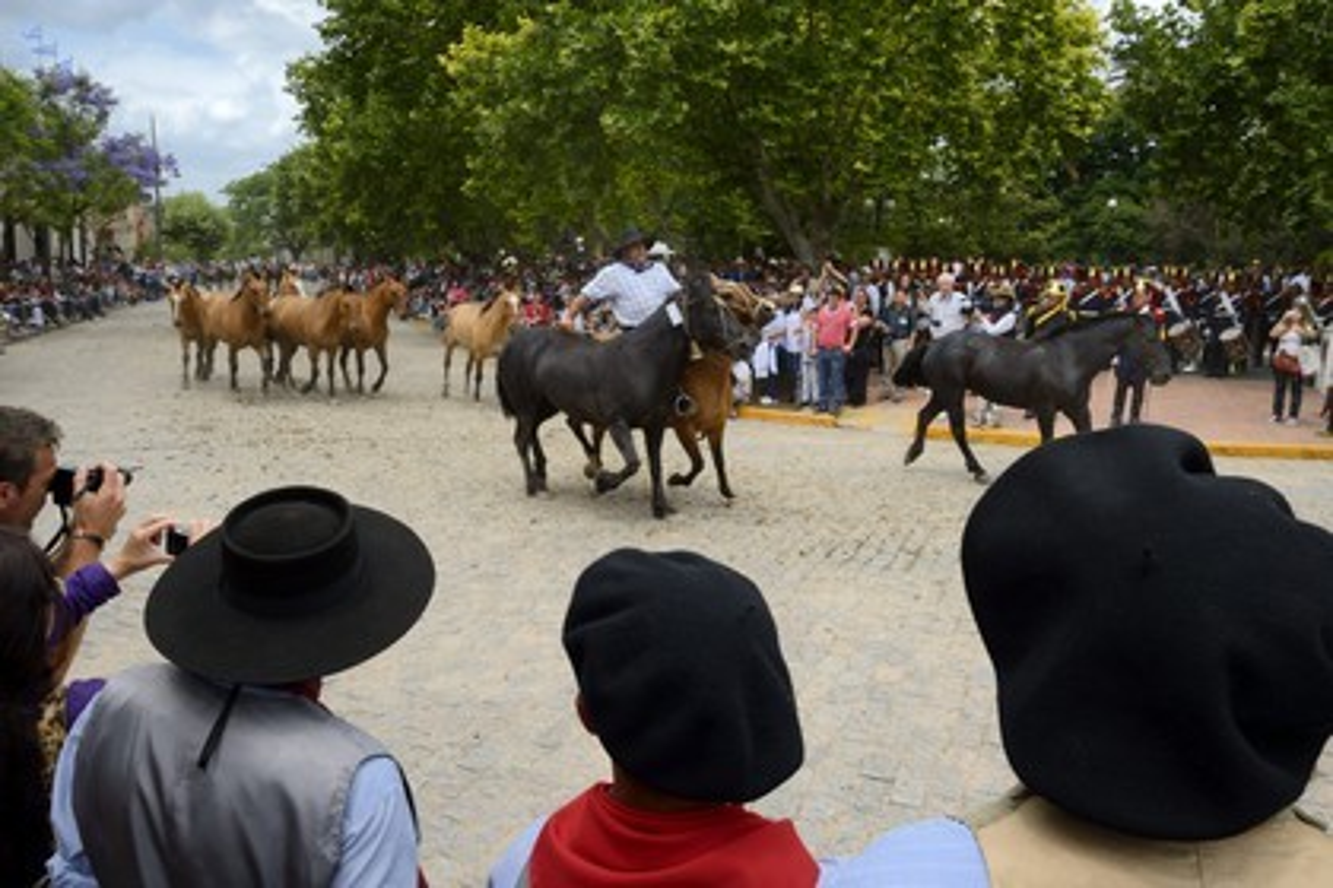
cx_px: 666
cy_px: 444
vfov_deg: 53.1
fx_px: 889
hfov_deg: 73.7
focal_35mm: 24
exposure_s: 1/200
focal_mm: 24
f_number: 16
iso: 400
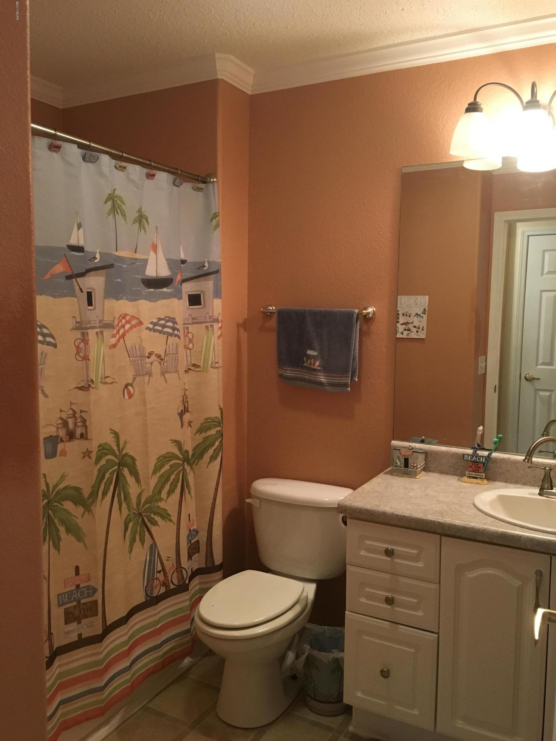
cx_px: 278
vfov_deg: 61.7
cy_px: 370
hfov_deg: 48.2
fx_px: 621
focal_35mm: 29
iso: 200
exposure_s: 1/24
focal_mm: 4.15
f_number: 2.2
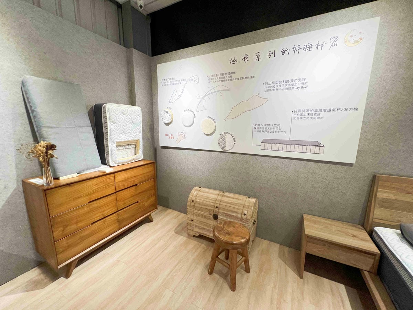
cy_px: 155
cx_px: 206
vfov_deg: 89.9
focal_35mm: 13
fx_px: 155
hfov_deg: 106.2
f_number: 1.8
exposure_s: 1/120
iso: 125
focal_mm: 1.57
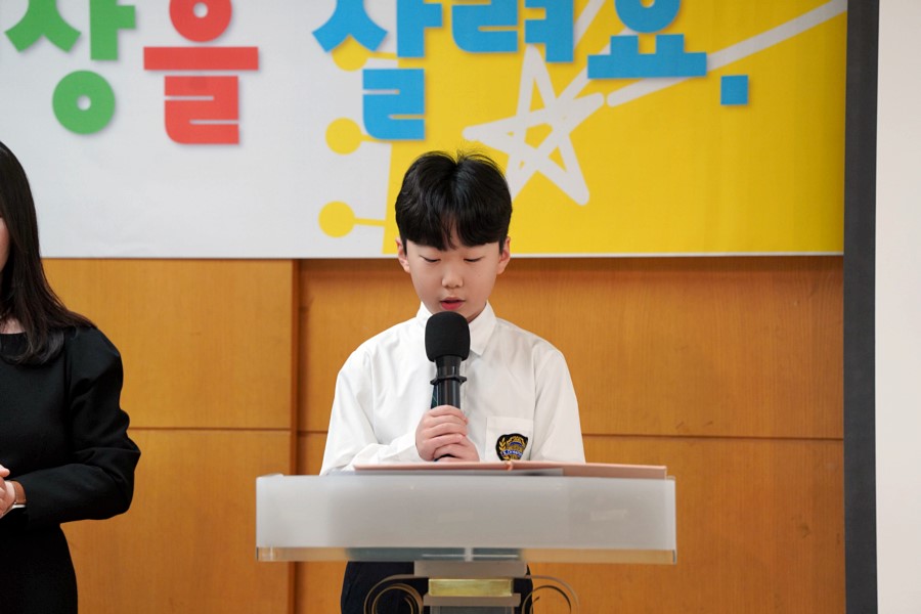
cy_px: 307
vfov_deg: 6.9
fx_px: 5116
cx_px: 460
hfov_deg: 10.3
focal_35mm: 200
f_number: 4
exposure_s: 1/250
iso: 1600
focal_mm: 200
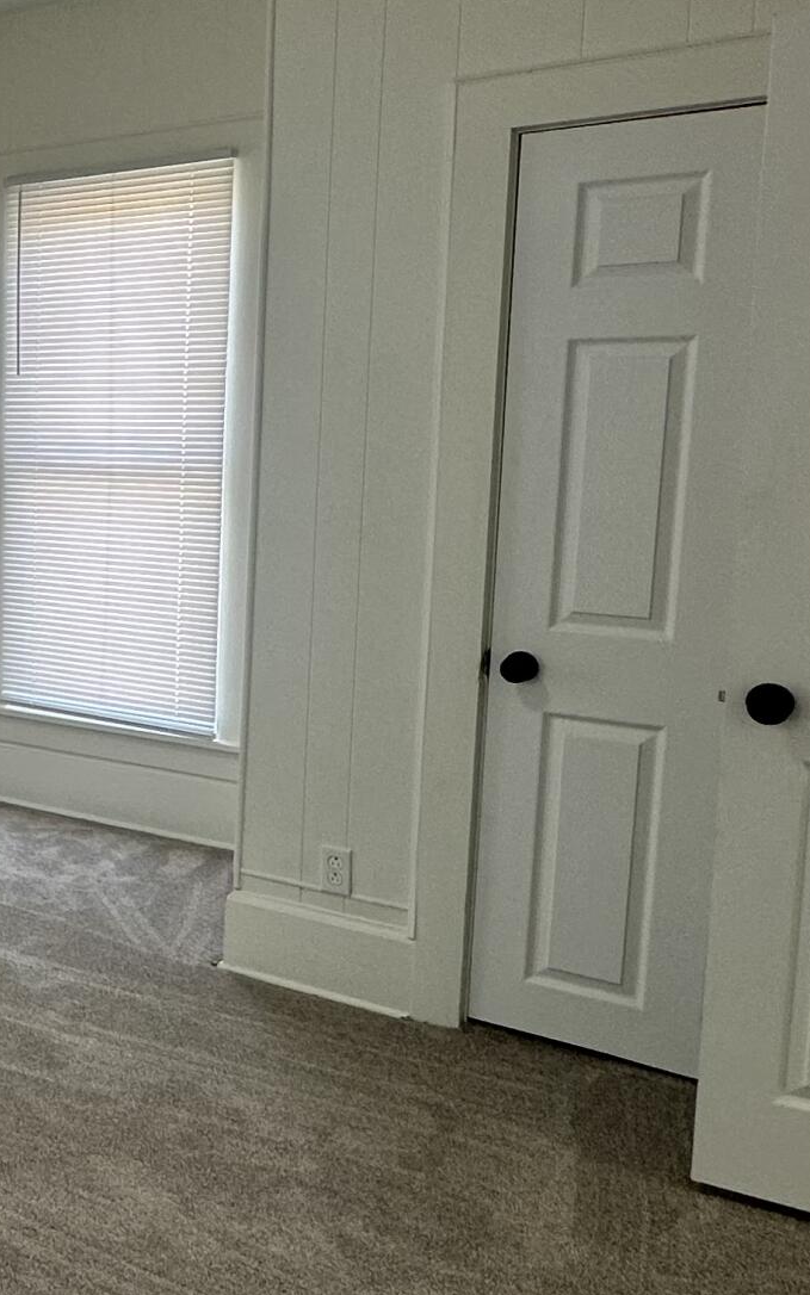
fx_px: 1448
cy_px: 589
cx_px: -303
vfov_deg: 48.2
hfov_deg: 25.7
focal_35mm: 41
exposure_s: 1/120
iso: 80
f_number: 2.2
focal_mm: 2.22
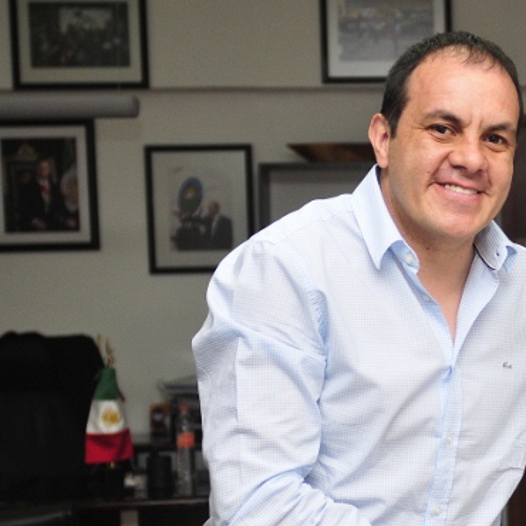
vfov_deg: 17.5
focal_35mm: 99
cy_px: 380
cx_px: 594
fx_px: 1702
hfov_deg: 17.0
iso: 500
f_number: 2.8
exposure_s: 1/180
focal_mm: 32
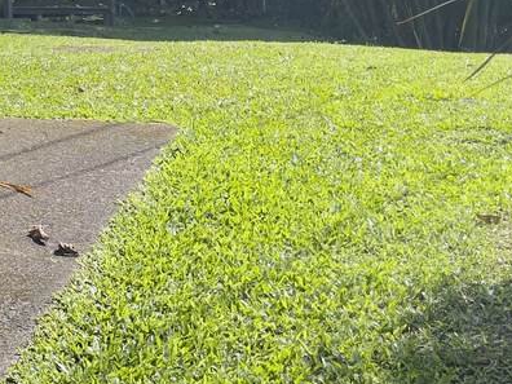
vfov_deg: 16.6
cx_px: -259
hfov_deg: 20.1
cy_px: -109
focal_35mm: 84
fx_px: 1242
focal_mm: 4.2
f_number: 1.6
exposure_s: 1/1043
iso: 32
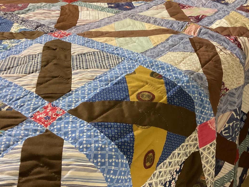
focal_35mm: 42
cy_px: 97
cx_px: 155
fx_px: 302
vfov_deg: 34.4
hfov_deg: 44.4
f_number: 1.8
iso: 250
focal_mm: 3
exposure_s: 1/30
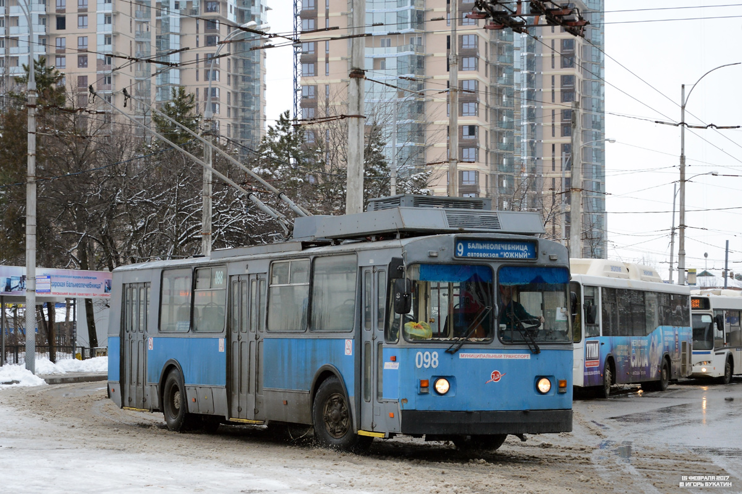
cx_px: 371
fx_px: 1793
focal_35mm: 87
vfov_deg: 15.7
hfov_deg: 23.4
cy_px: 247
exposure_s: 1/160
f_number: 5.6
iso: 400
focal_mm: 58
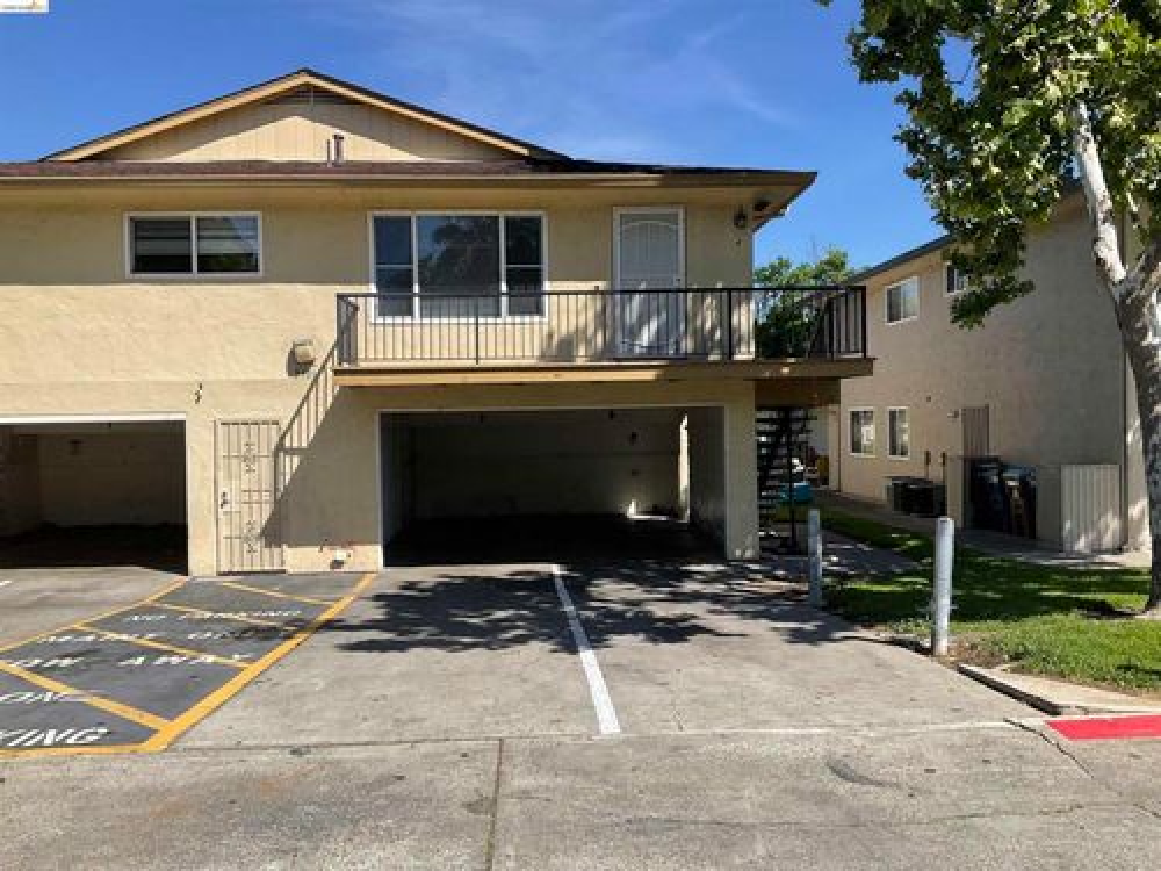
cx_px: 580
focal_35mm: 29
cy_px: 436
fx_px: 973
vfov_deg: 48.2
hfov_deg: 61.7
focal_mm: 3
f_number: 1.8
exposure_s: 1/1786
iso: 16
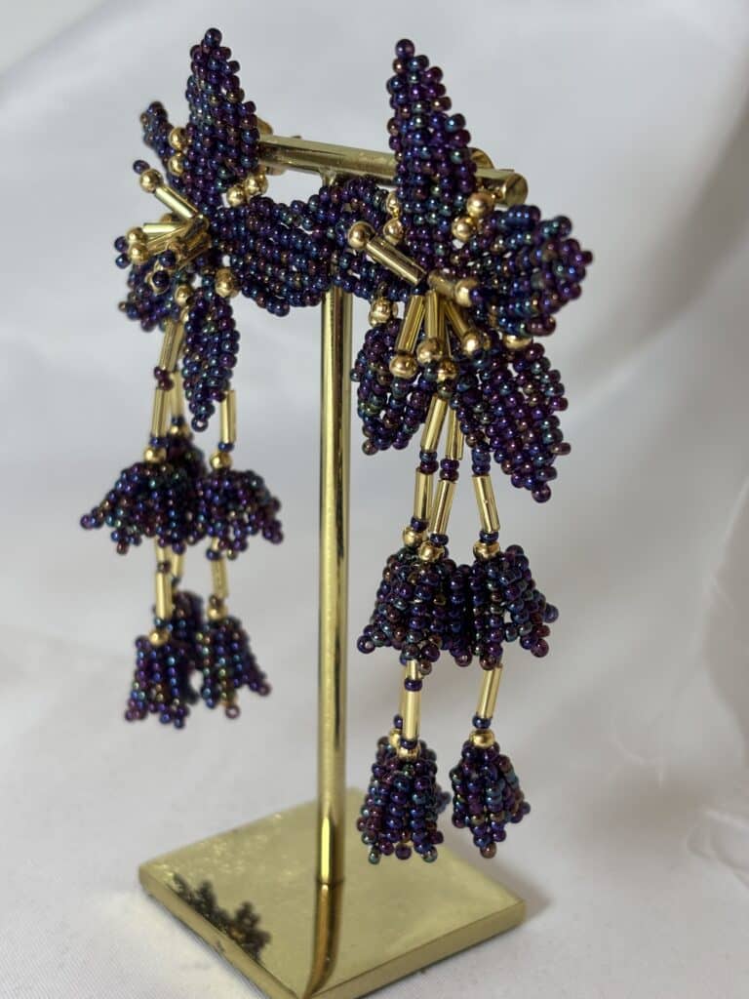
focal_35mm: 52
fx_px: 1500
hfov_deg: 28.0
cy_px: 500
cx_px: 374
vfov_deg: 36.8
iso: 32
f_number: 1.6
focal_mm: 5.96
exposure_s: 1/100
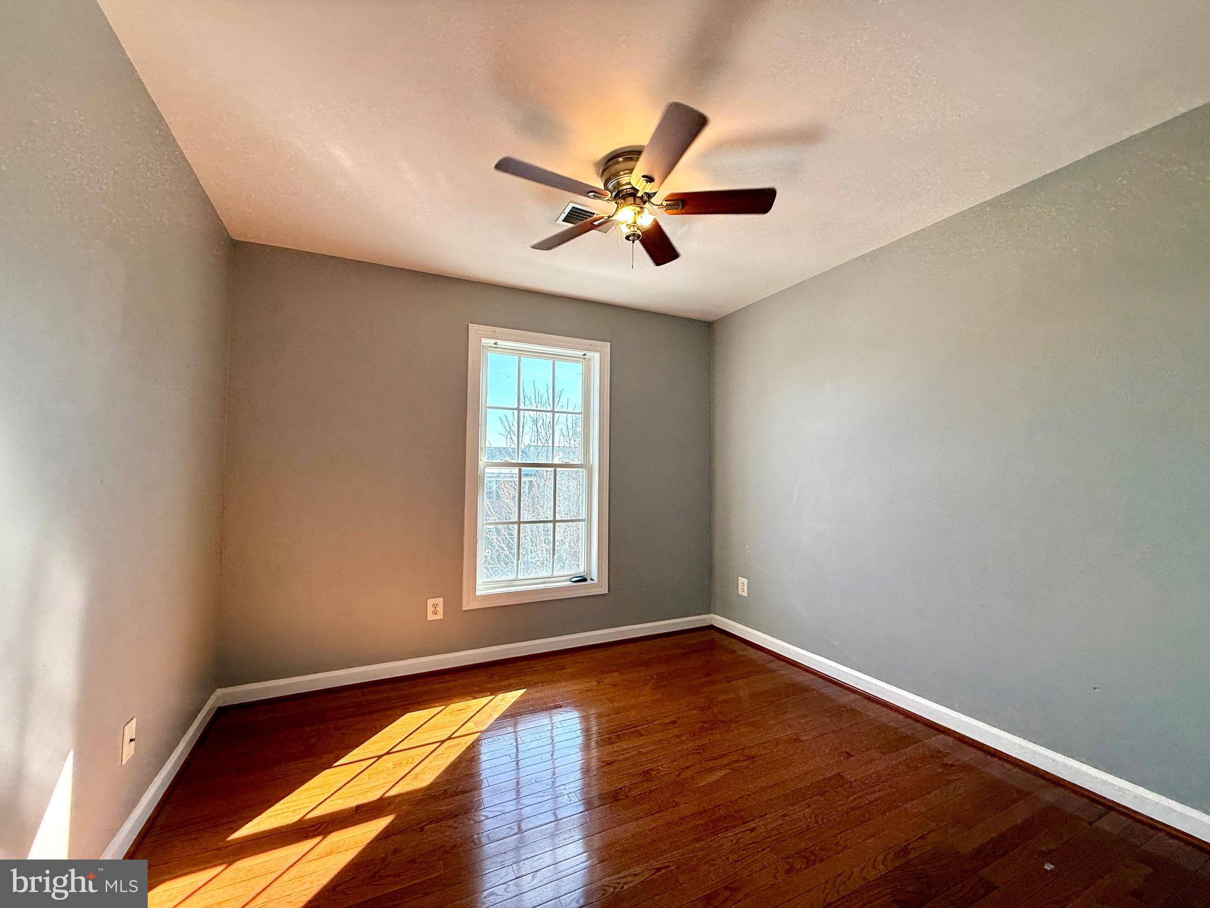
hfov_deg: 102.1
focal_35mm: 14
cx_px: 605
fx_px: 489
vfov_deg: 85.7
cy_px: 454
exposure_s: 1/212
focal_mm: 2.22
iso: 64
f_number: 2.2
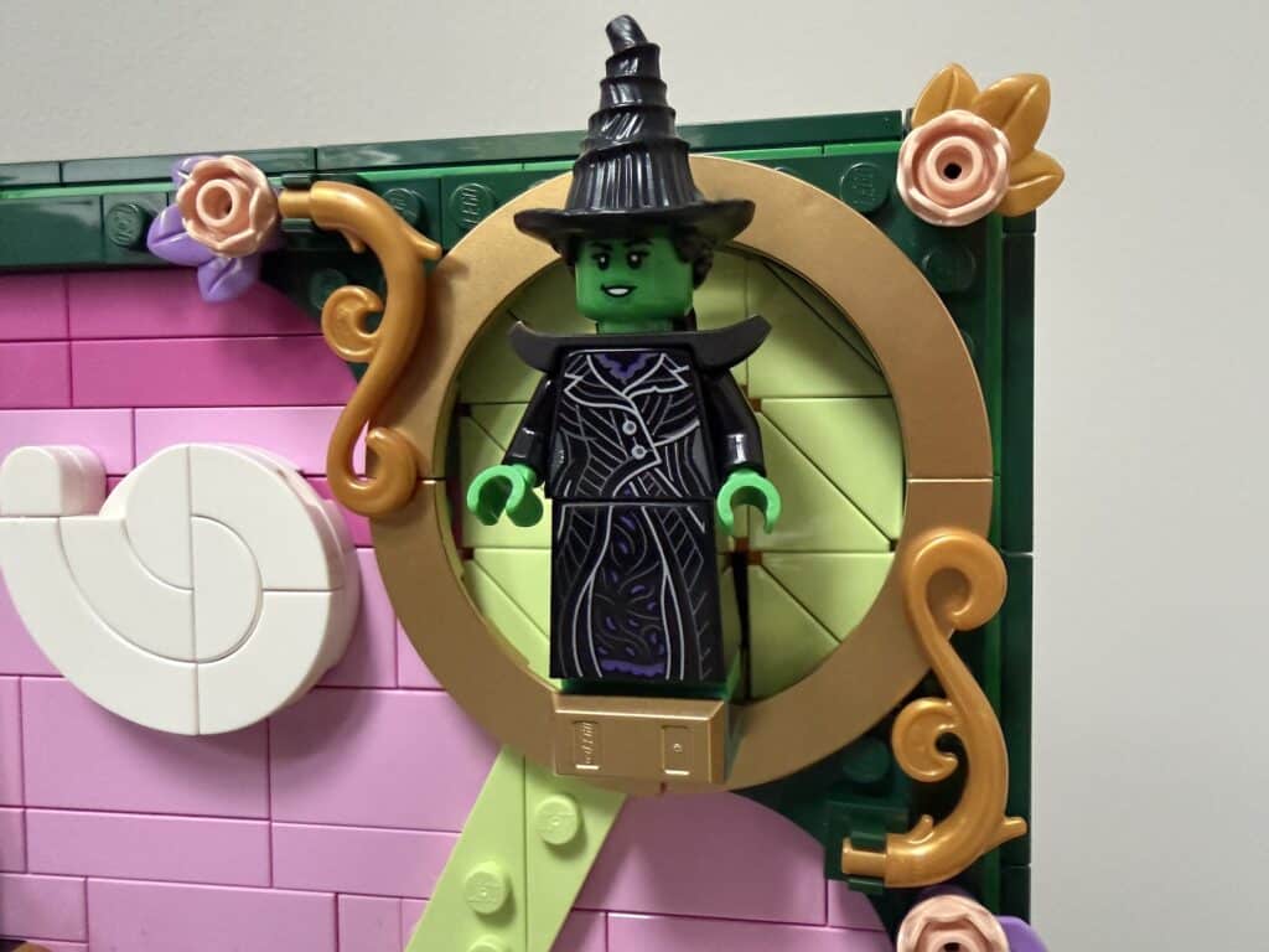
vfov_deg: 56.8
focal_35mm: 24
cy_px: 476
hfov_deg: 71.6
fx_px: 880
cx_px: 634
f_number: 2.2
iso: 800
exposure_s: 1/60
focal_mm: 2.22
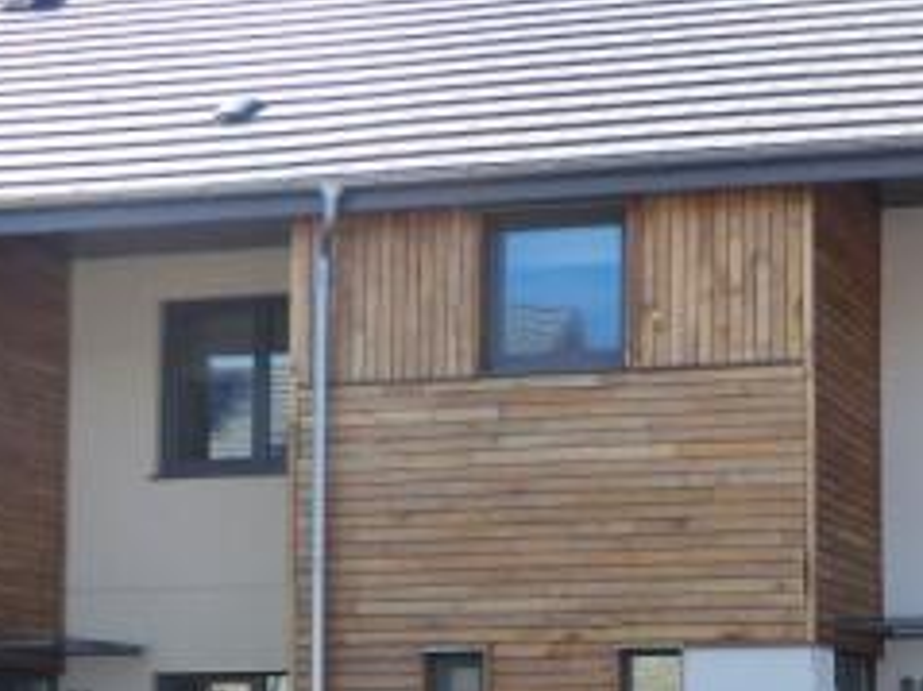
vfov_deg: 17.6
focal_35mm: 83
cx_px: 913
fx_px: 2212
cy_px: 593
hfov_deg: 22.7
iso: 64
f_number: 3.6
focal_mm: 6.1
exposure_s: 1/250
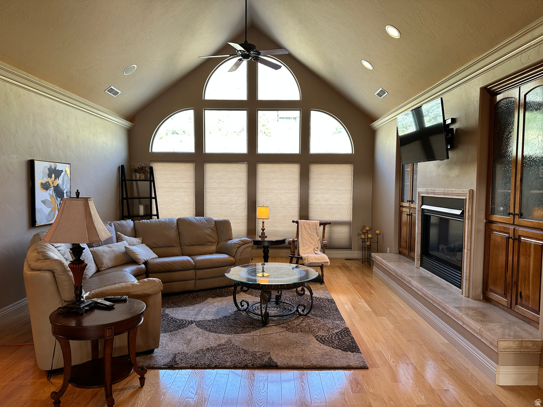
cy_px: 204
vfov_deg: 56.8
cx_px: 272
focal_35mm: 24
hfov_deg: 71.6
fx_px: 376
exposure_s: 1/120
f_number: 1.78
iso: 125
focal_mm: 6.86
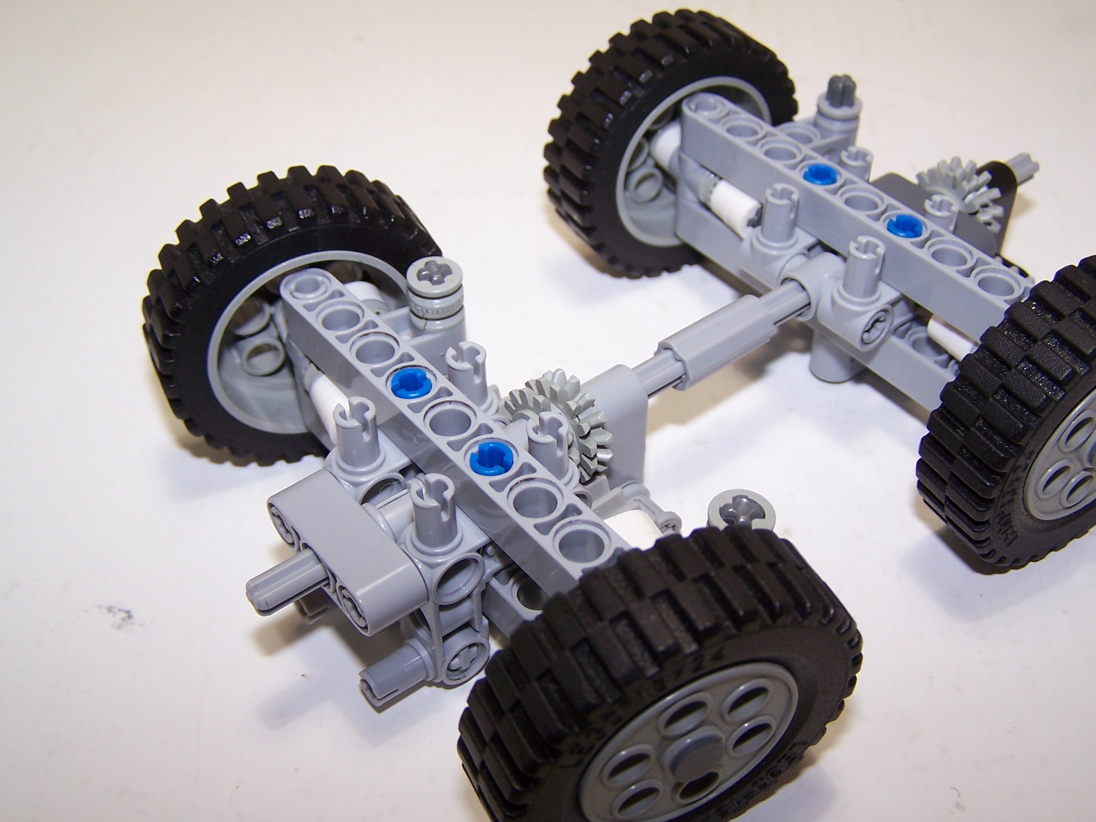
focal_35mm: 41
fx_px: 1298
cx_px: 583
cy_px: 423
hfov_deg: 45.7
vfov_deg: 35.1
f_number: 2.8
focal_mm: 6.3
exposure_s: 1/60
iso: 80
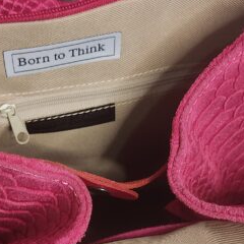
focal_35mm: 49
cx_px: 117
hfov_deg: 34.7
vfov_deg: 34.1
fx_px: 391
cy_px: 178
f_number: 1.79
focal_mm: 4.74
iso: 182
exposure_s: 1/30
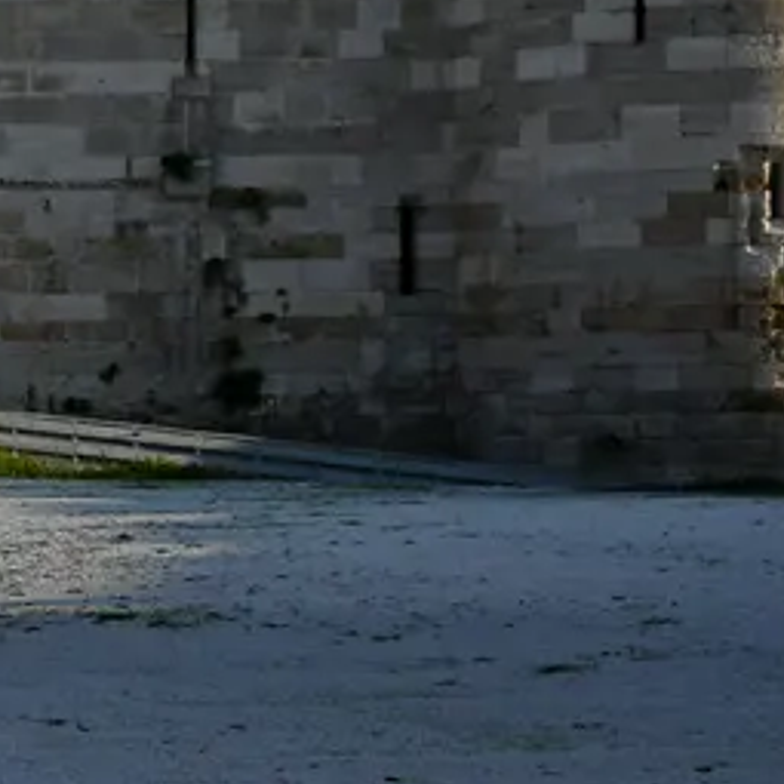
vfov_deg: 12.8
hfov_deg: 11.7
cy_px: 175
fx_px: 3485
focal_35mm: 136
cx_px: -692
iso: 100
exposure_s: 1/800
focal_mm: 23
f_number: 5.6
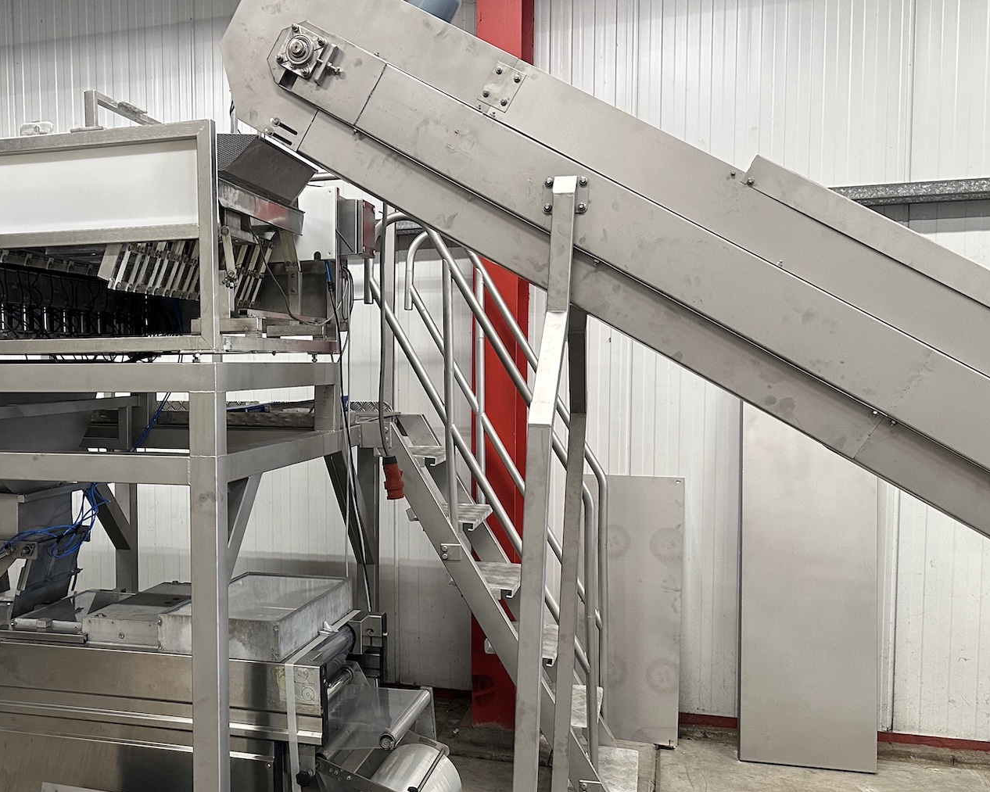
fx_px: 1084
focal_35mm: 37
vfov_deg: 40.0
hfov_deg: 47.2
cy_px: 454
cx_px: 242
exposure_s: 1/50
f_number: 1.78
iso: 250
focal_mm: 6.86
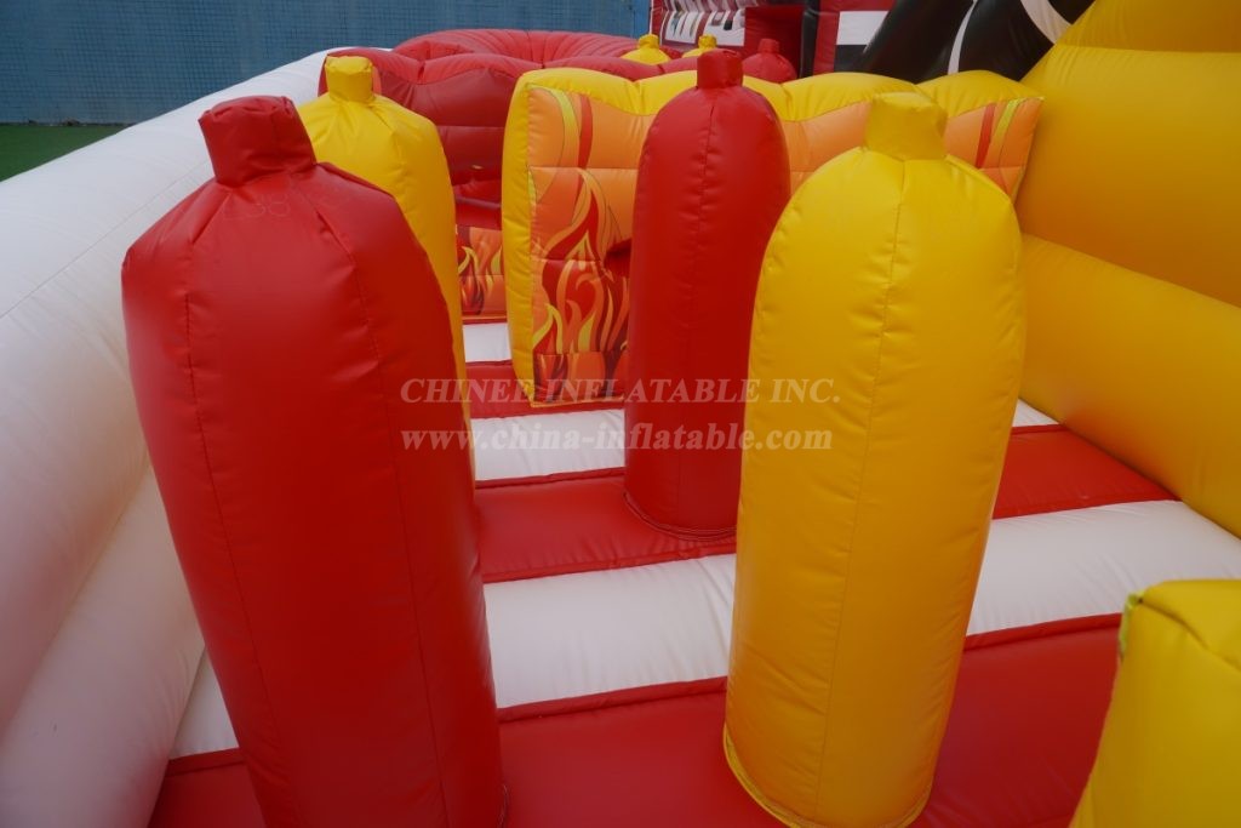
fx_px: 827
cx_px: 620
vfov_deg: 53.1
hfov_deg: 73.7
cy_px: 414
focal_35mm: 24
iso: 100
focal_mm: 16
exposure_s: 1/250
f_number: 8
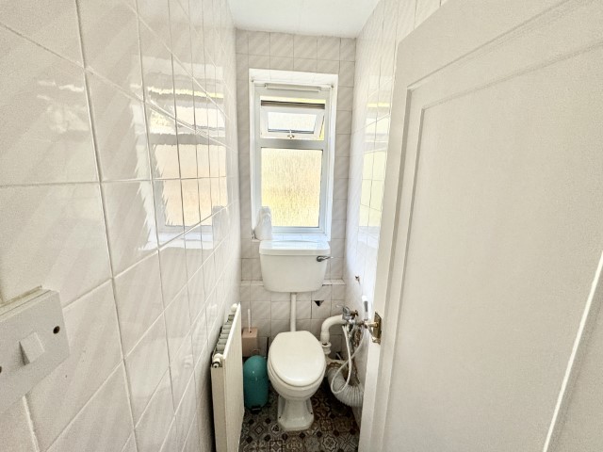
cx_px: 302
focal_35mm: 14
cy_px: 226
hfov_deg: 102.1
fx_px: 244
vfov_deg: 85.7
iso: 125
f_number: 2.2
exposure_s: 1/99
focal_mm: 2.22
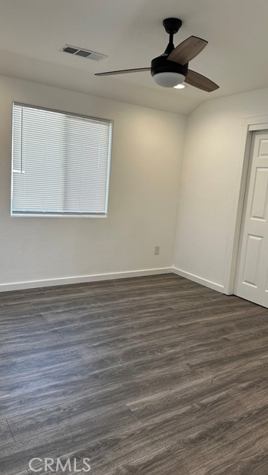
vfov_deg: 69.8
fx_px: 341
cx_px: 136
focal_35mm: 27
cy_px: 231
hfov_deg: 42.9
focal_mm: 6.86
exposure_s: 1/120
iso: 80
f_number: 1.78
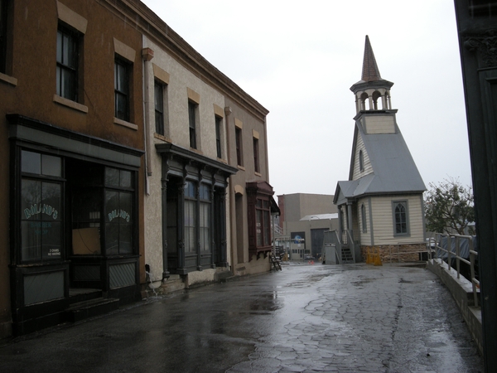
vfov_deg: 38.7
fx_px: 531
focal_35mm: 37
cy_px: 186
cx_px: 248
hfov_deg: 50.1
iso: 116
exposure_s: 1/258
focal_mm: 7.9
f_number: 2.8
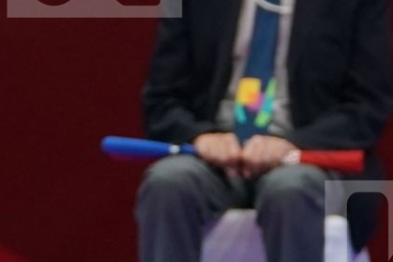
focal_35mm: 1036
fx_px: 11305
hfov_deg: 2.0
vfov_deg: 1.3
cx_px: -223
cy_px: -68
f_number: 4
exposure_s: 1/500
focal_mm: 161
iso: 1250
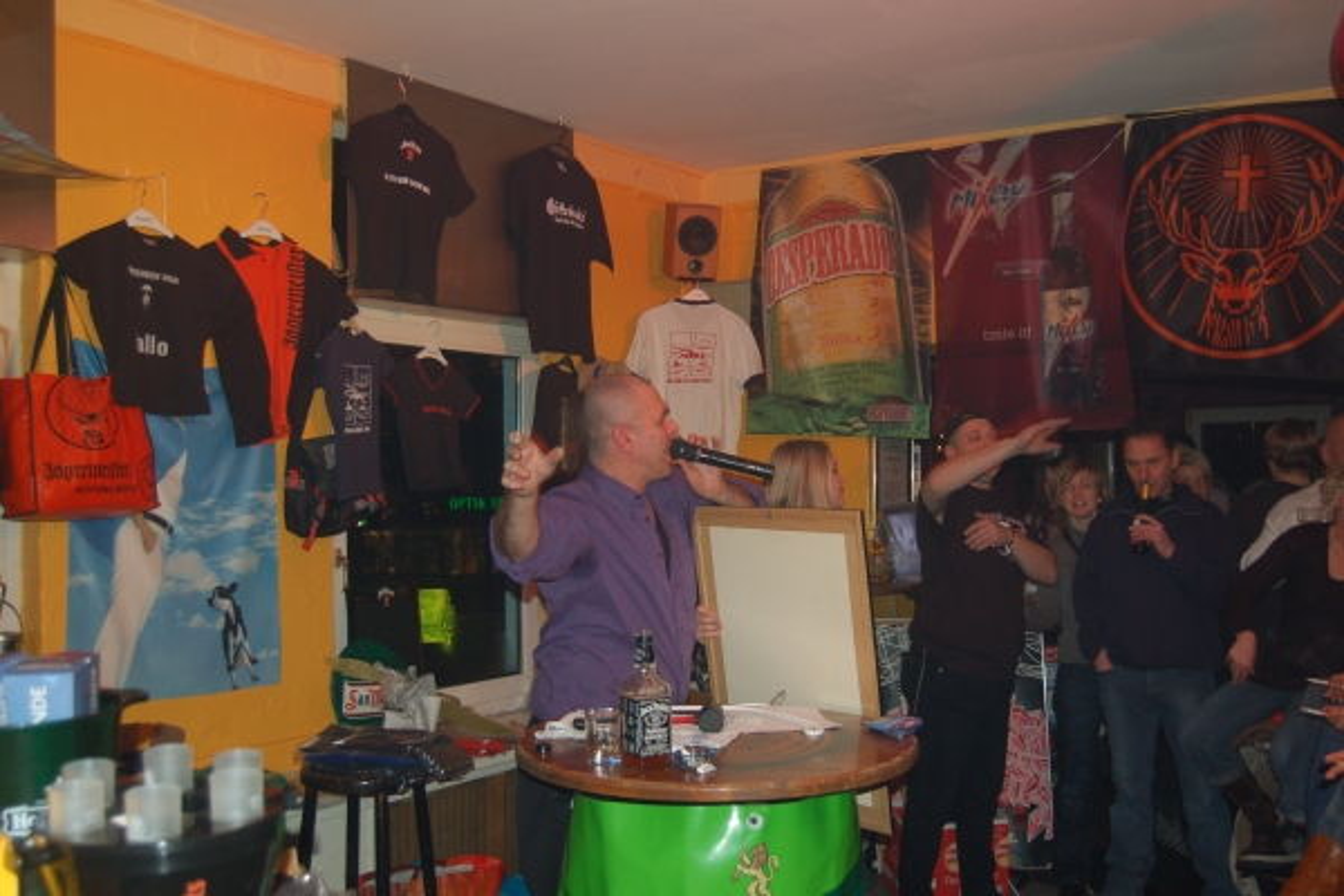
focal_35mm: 33
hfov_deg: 57.2
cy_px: 448
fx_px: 1232
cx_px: 672
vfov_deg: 40.0
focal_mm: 22
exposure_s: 1/60
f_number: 3.8
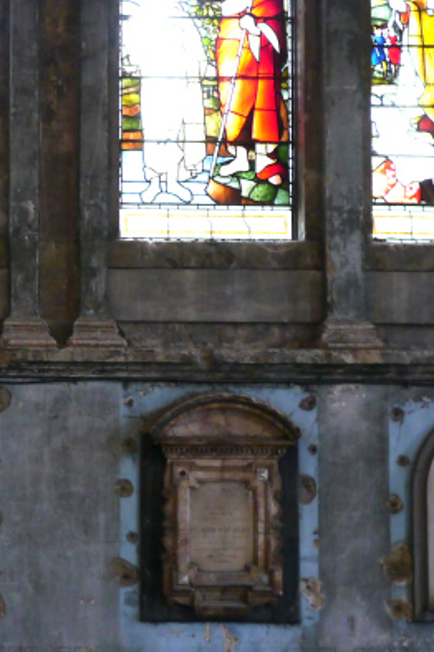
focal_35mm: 106
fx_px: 1917
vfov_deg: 19.2
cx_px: -227
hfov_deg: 12.3
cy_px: 414
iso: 640
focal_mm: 20
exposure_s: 1/60
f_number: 2.5
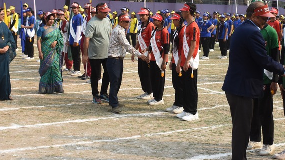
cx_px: 188
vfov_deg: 17.6
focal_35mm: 68
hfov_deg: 30.8
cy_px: 35
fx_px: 514
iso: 720
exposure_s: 1/640
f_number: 9
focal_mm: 24
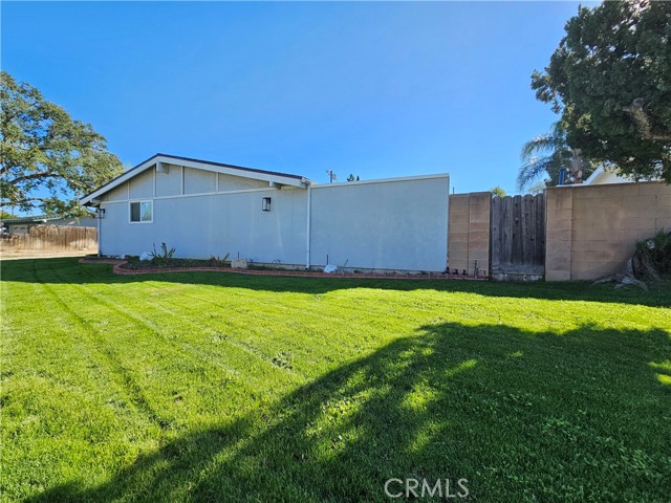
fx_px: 252
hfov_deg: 106.2
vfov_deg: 89.9
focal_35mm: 13
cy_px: 252
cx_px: 336
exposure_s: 1/866
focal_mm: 2.2
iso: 50
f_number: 2.2
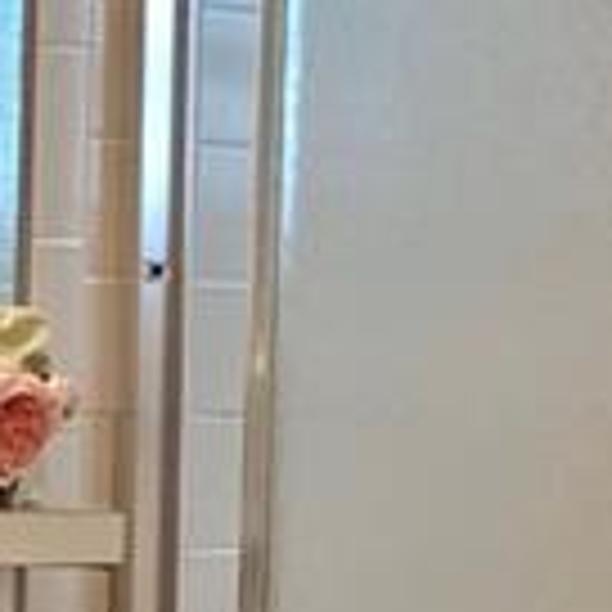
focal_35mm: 155
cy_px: 428
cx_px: -292
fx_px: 3100
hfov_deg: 10.9
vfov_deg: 11.3
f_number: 2.4
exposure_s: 1/60
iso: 100
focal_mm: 3.3
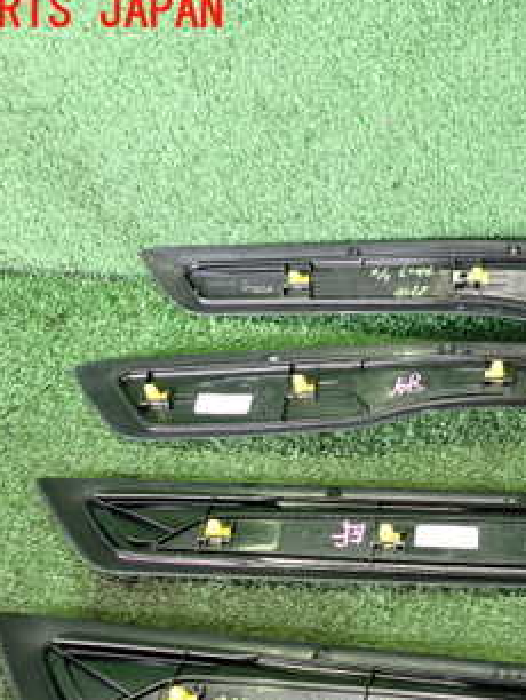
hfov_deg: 28.3
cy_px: 499
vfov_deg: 38.2
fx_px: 991
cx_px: 494
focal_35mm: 49
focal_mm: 4.5
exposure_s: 1/30
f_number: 2
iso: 400
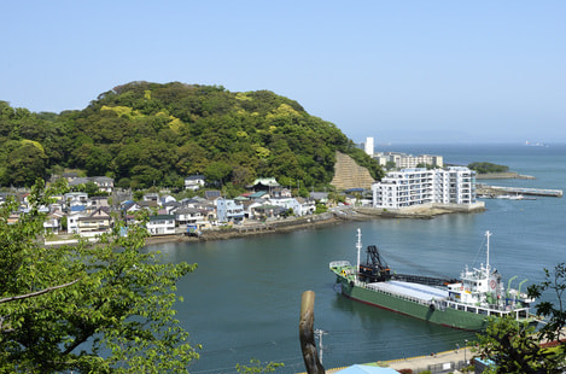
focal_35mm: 45
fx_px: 706
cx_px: 381
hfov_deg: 43.1
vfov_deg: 29.7
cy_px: 200
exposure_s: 1/250
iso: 200
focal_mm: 22
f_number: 14
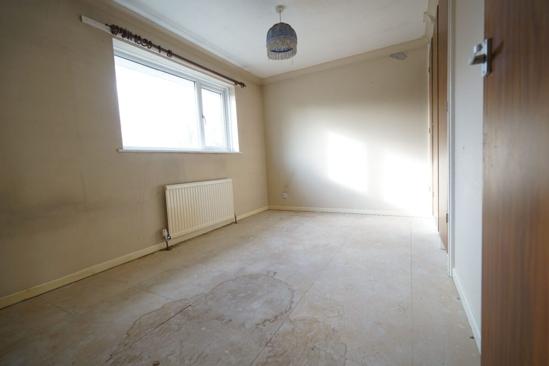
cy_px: 183
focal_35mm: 16
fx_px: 244
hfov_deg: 96.7
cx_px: 274
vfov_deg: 73.8
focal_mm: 16
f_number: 4
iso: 400
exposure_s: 1/100
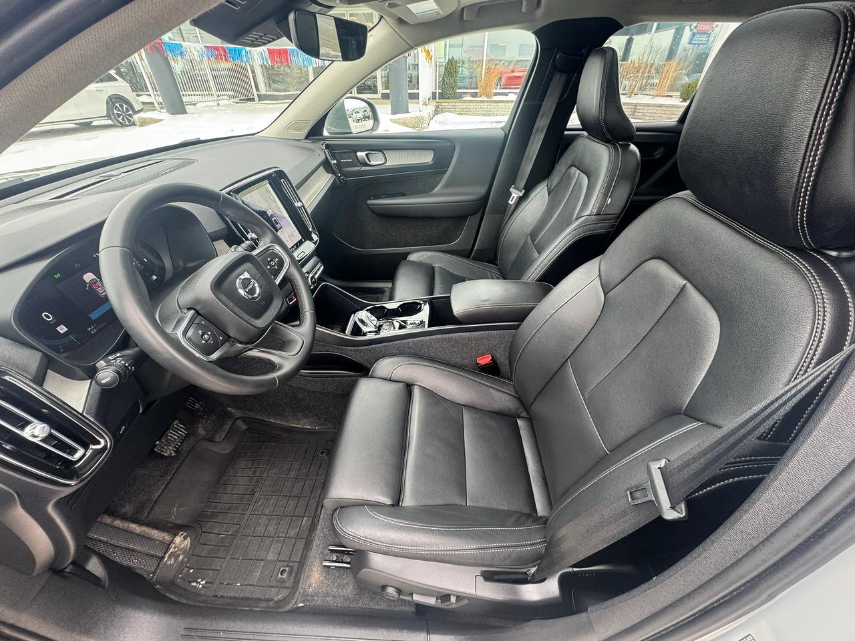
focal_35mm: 14
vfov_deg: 85.7
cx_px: 428
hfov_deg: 102.1
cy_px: 320
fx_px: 346
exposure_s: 1/99
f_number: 2.2
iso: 125
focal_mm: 2.22
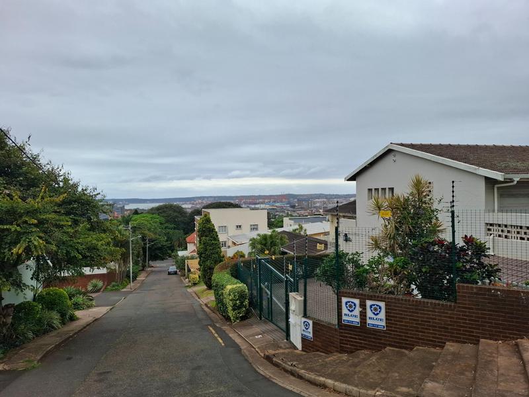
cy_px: 198
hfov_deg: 73.9
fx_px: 351
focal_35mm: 23
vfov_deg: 58.9
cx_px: 264
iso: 50
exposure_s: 1/1475
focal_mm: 5.54
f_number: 1.8
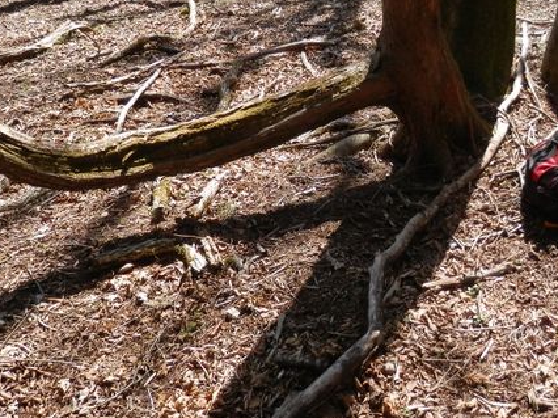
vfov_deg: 30.5
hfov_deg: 40.4
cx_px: 321
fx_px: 757
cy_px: 128
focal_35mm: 47
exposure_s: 1/320
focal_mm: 4.5
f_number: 3
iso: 80
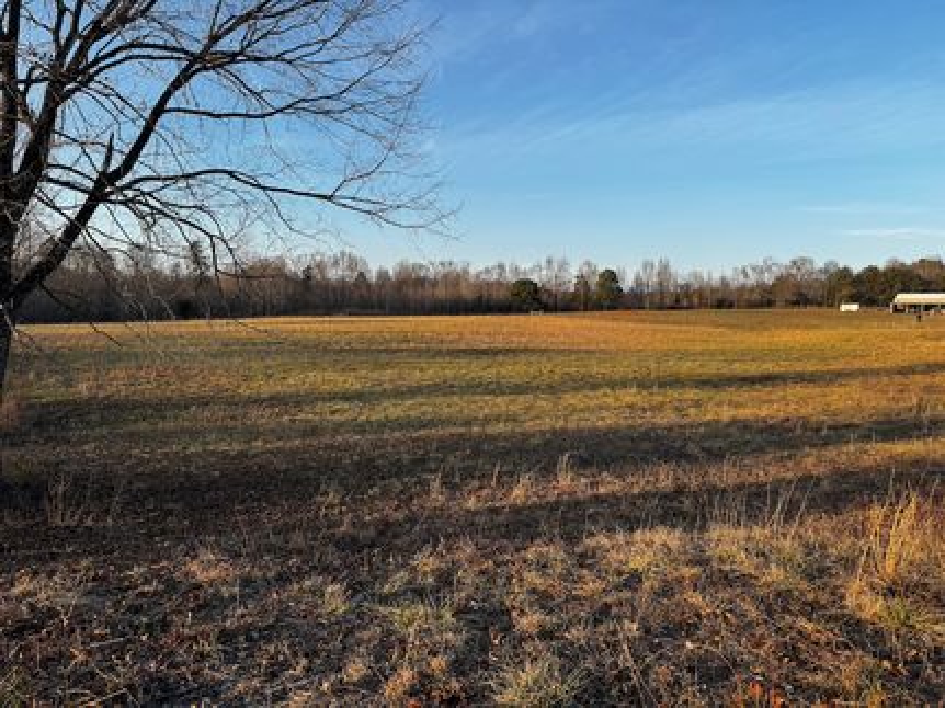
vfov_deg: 56.8
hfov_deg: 71.6
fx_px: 655
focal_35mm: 24
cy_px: 354
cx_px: 472
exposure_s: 1/1488
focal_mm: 6.76
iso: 80
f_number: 1.78
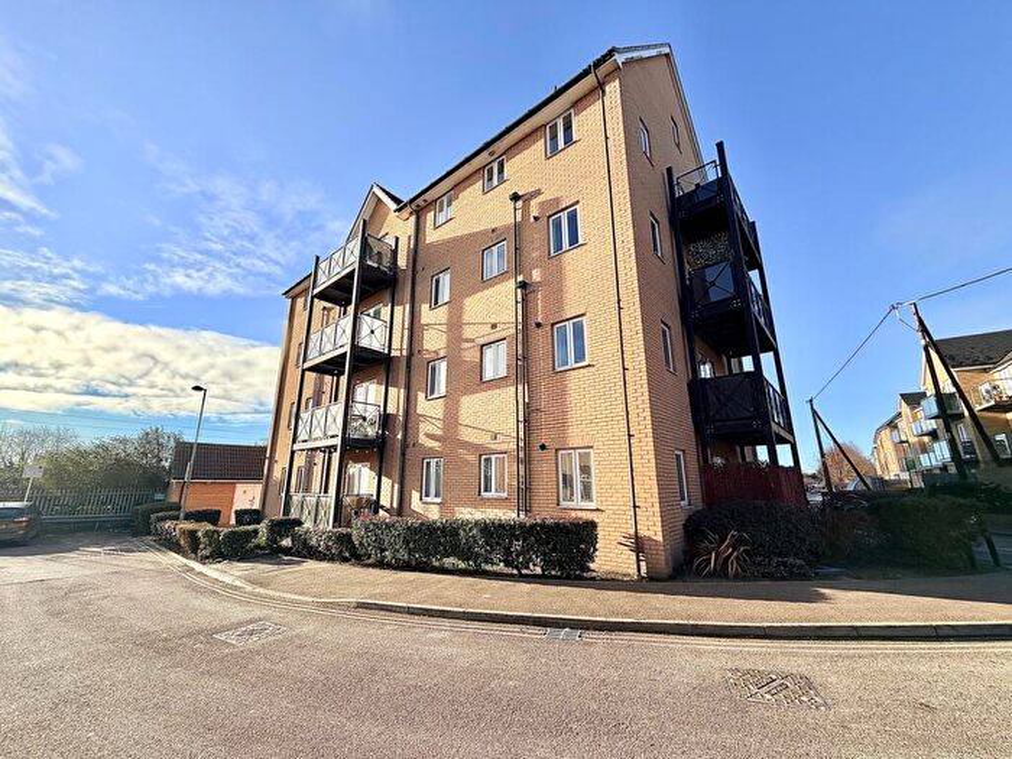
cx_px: 506
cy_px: 380
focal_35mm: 14
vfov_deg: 85.7
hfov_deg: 102.1
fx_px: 409
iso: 32
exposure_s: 1/770
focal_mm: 2.22
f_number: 2.2
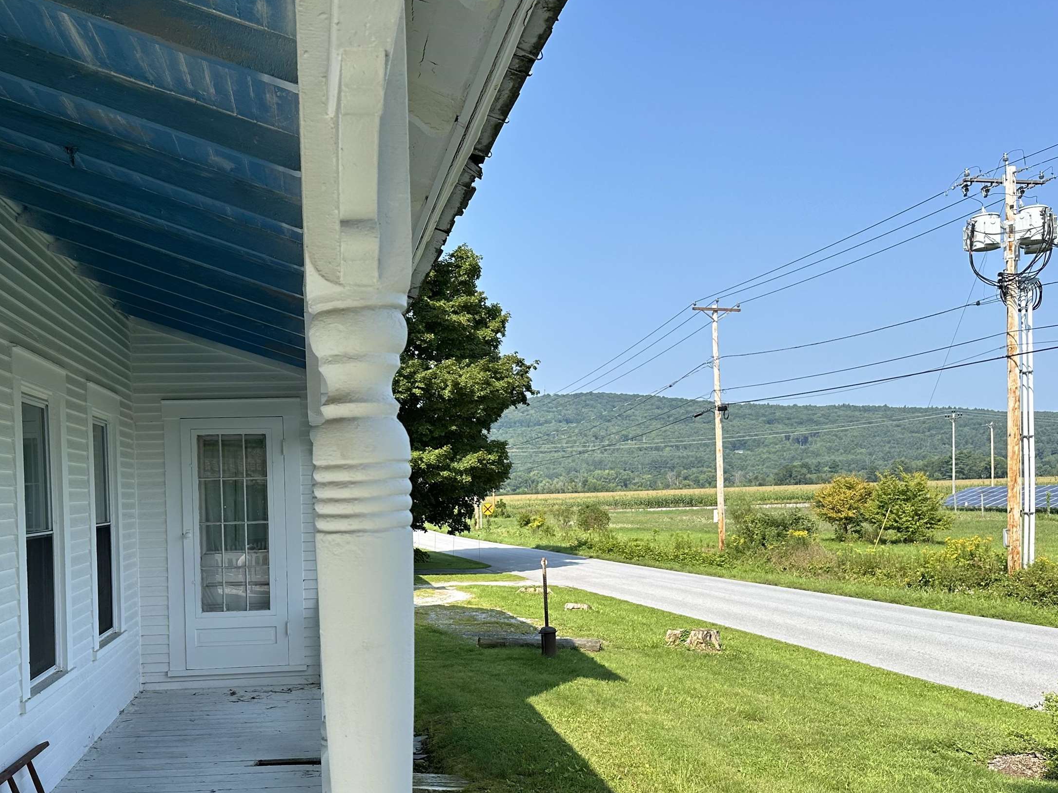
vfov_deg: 41.5
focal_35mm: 34
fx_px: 1039
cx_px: 390
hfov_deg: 53.3
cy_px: 501
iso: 80
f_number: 1.78
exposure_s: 1/2809
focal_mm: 6.86
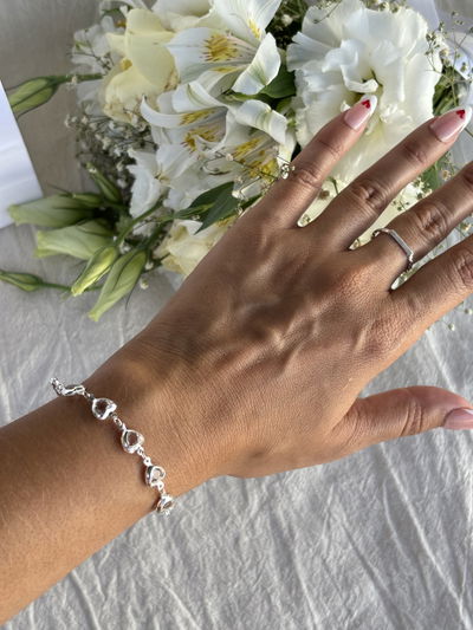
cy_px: 315
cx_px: 236
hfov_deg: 28.0
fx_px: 947
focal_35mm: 52
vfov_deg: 36.8
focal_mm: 5.96
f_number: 1.6
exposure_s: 1/405
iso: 32
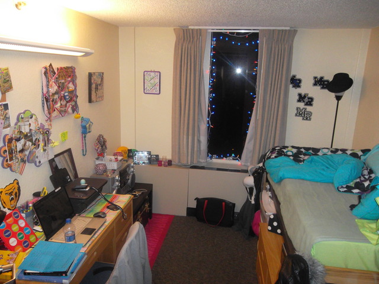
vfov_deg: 51.4
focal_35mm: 27
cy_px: 142
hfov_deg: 65.3
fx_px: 296
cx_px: 190
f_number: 3.5
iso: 240
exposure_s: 1/45
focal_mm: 4.9
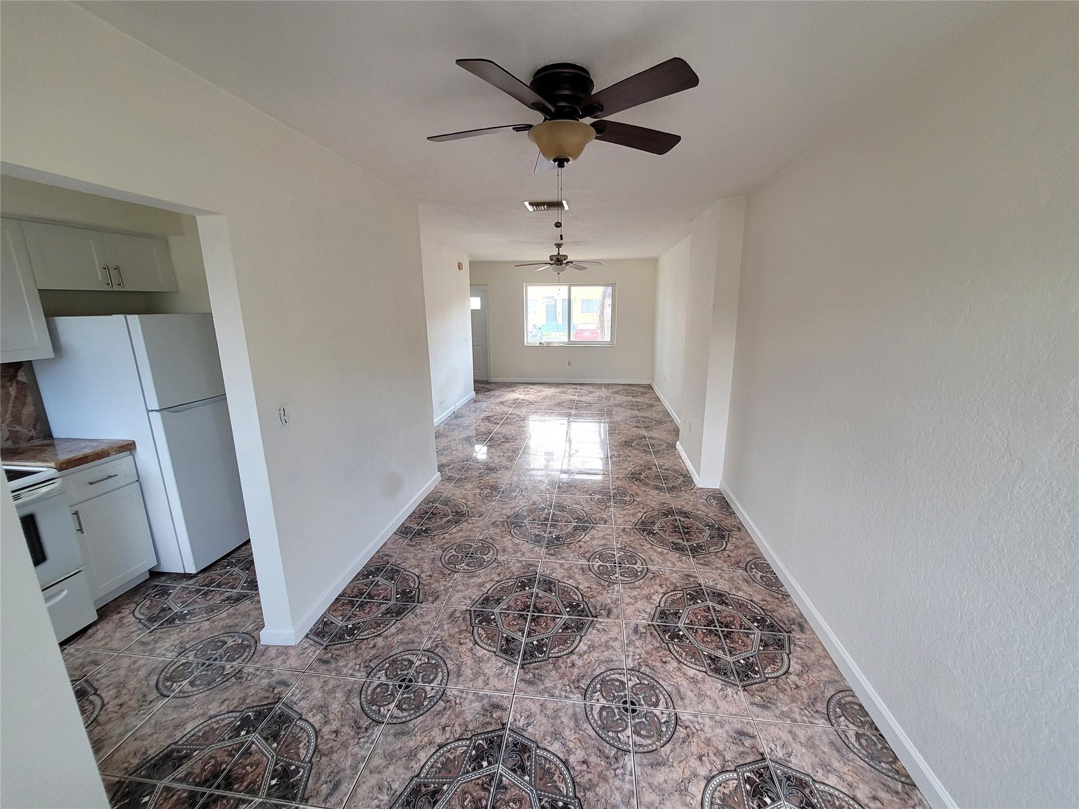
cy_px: 404
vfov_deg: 89.9
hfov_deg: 106.2
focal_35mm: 13
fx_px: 405
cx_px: 540
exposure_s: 1/60
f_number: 2.2
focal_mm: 1.74
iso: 160
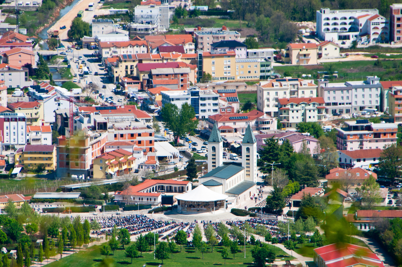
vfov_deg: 3.6
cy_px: 145
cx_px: 190
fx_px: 4272
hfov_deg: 5.4
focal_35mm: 383
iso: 200
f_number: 6.3
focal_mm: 200
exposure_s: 1/640
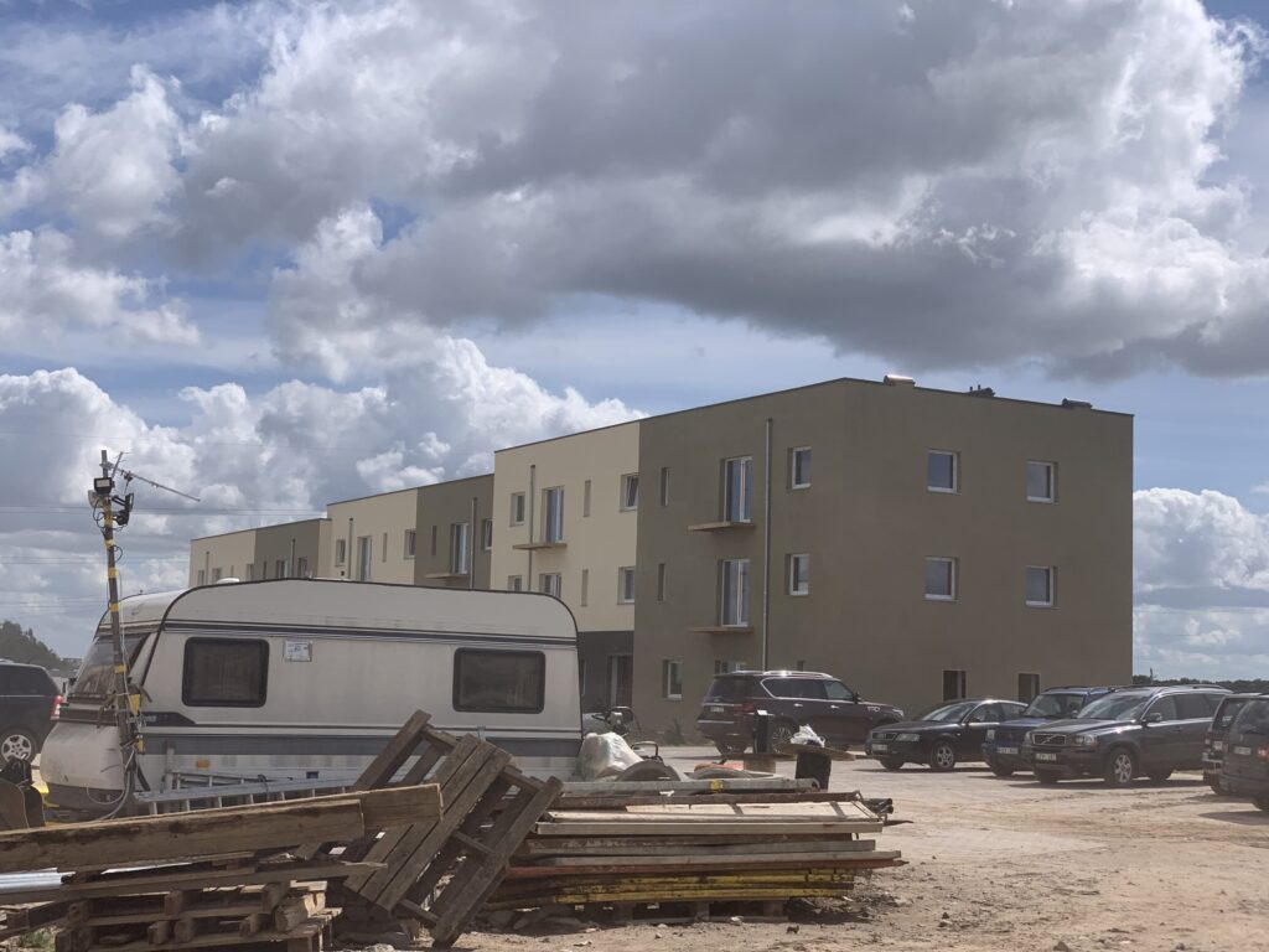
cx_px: 634
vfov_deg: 28.0
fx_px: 1906
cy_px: 476
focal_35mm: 52
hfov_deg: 36.8
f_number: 2.4
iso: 16
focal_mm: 6
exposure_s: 1/2660
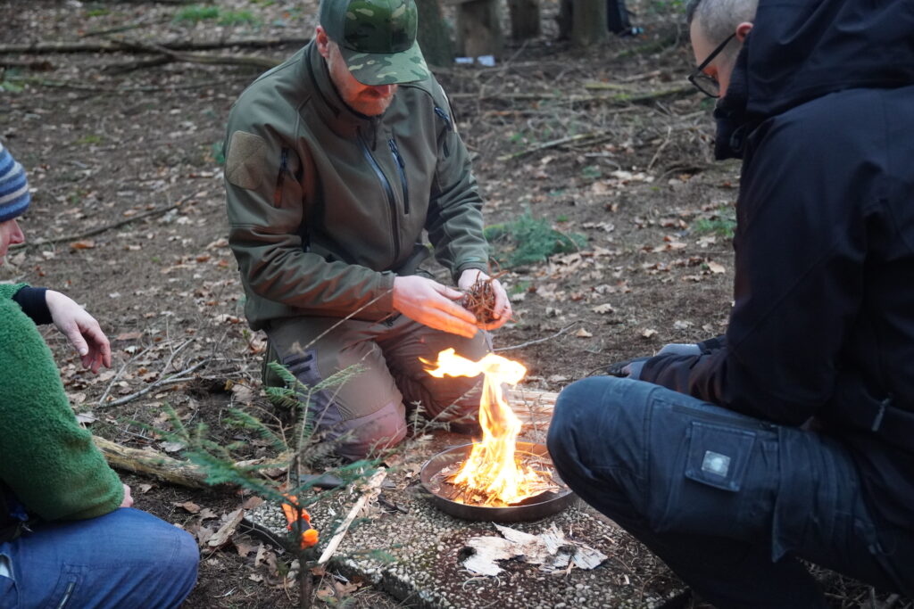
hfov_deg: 40.0
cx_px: 457
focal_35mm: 50
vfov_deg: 27.3
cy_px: 304
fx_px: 1257
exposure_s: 1/200
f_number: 2.8
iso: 3200
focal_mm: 33
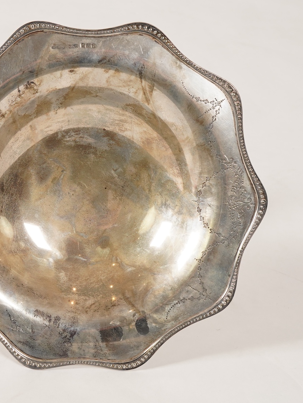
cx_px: 76
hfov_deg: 22.1
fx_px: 770
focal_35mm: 66
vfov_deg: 29.4
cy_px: 201
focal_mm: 30
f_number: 16
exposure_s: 1/125
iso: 400
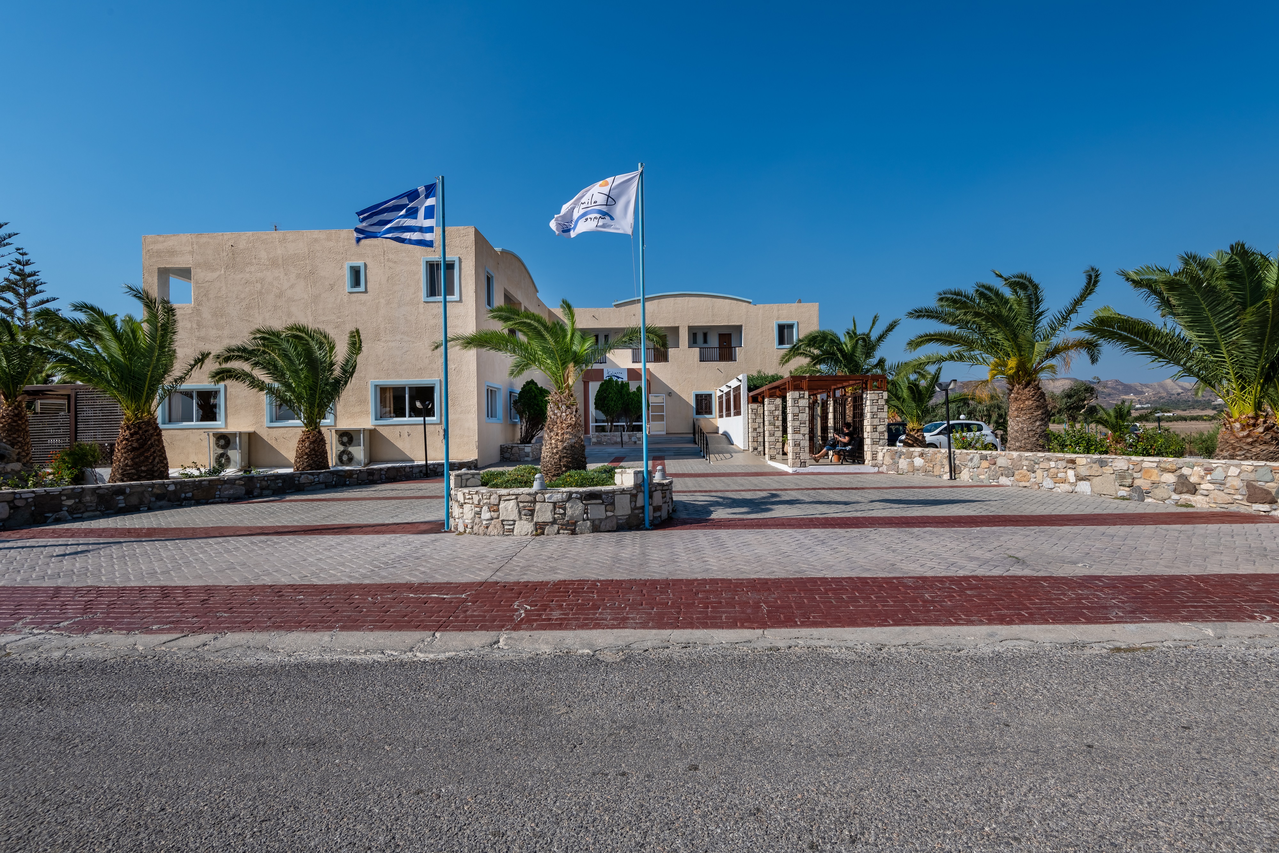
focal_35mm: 18
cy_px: 426
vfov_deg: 67.4
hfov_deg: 90.0
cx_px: 640
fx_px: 639
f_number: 11
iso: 80
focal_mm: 18
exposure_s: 1/200
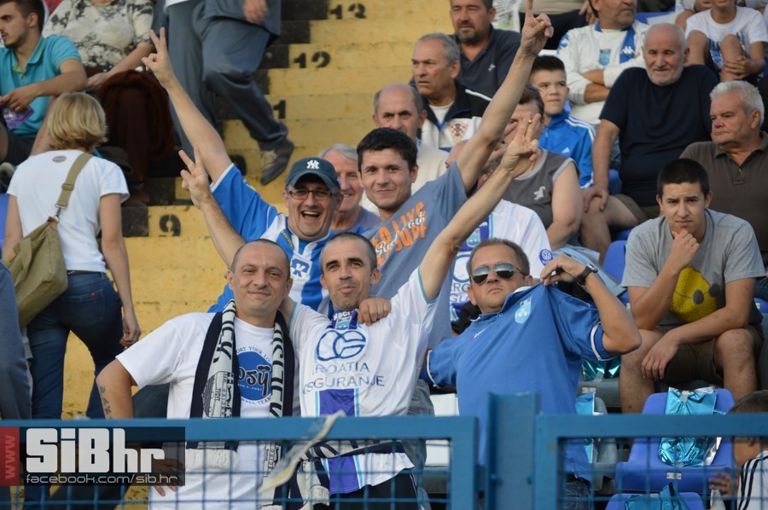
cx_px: 384
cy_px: 255
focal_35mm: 202
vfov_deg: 6.8
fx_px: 4315
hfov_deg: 10.2
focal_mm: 135
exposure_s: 1/100
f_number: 5
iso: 100
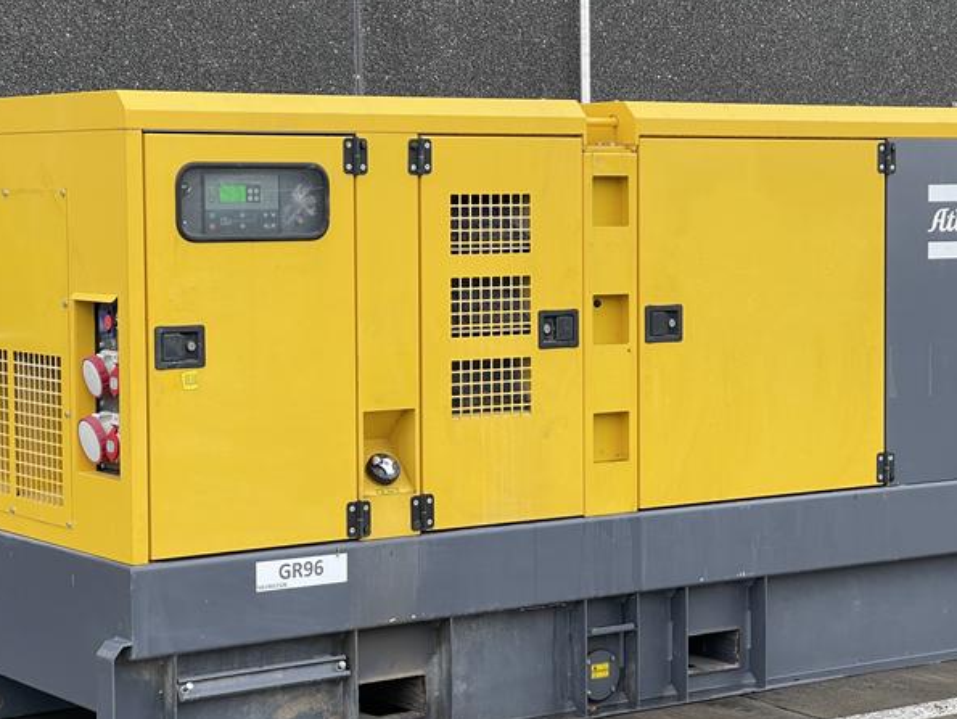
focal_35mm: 86
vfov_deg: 17.2
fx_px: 2379
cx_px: 529
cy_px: 362
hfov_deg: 22.7
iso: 20
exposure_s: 1/99
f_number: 2.2
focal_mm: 7.5
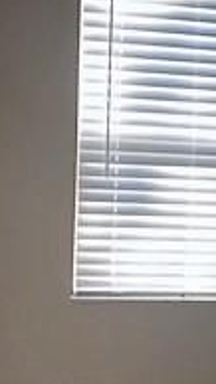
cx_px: 311
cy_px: 307
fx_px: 1060
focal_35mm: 104
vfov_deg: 20.3
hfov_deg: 11.2
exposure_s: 1/30
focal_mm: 4.15
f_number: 2.2
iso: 40
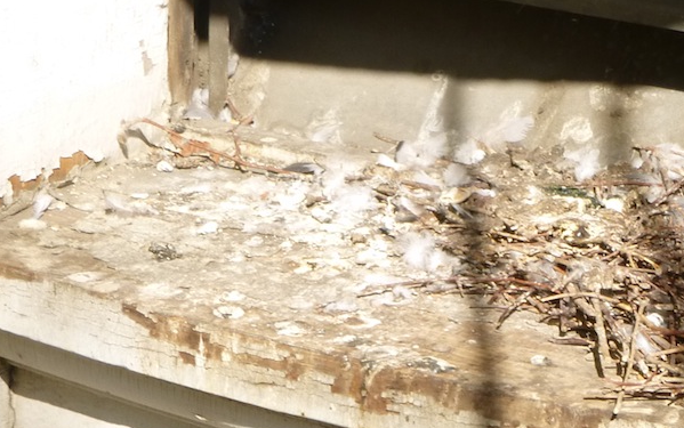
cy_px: 300
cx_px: 409
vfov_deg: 8.2
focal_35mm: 160
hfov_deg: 13.1
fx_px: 2984
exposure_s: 1/160
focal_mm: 11.1
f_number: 5.3
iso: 100
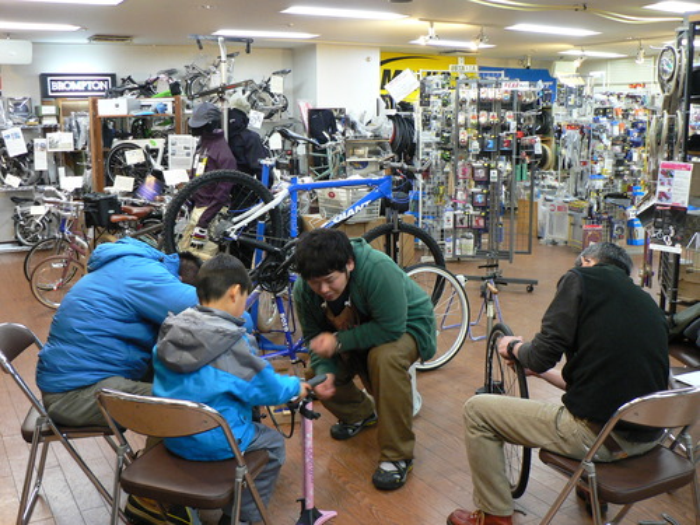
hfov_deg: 51.4
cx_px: 350
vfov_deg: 39.7
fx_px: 728
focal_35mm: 36
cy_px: 262
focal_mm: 6
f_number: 2.8
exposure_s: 1/20
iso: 200
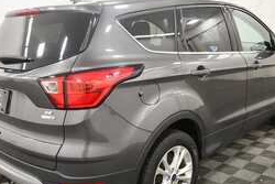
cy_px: 100
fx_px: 306
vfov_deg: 33.4
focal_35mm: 40
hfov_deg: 48.4
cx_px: 136
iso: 1400
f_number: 5.3
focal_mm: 17
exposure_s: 1/125
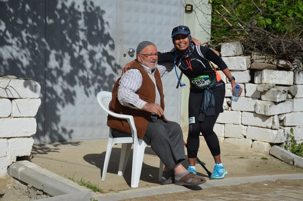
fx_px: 831
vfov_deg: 13.8
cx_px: 152
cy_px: 100
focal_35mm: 99
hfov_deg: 20.7
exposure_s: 1/2000
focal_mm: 66
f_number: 8
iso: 360
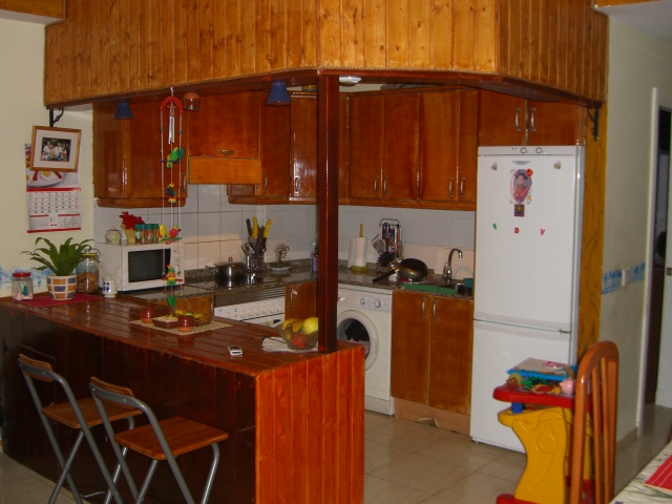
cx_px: 336
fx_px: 738
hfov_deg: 49.0
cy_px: 252
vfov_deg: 37.7
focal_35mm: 38
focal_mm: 7.9
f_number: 2.8
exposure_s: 1/60
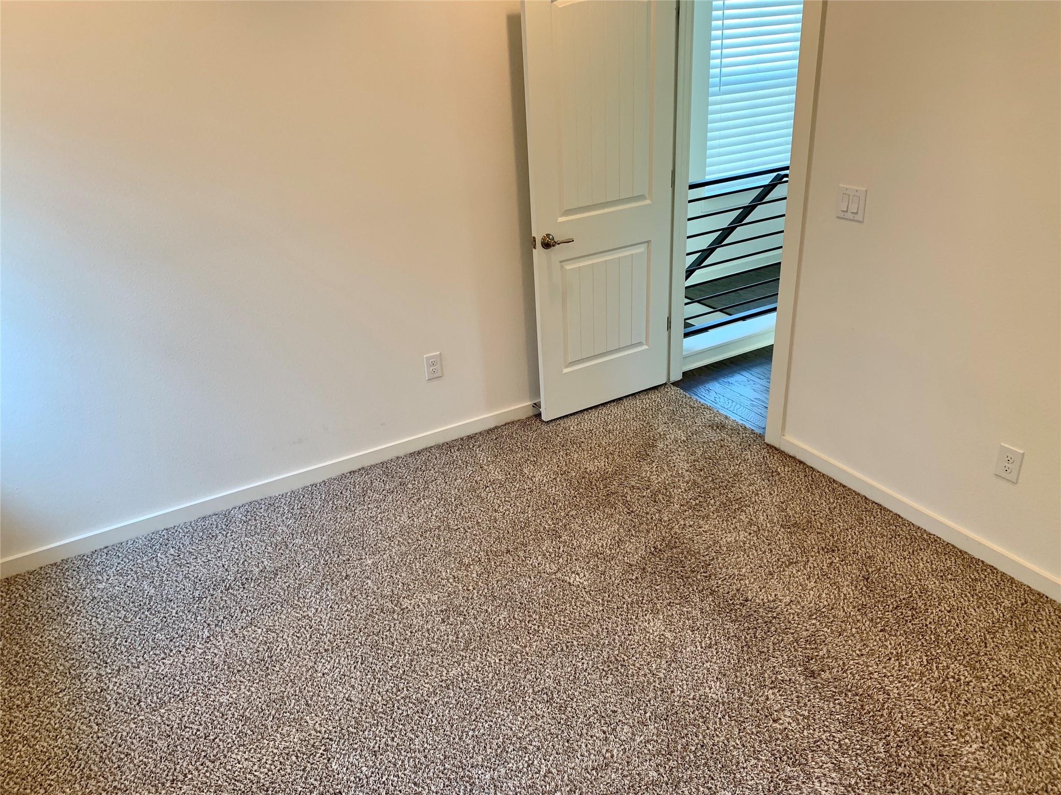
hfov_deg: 67.3
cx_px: 530
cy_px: 398
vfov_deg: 53.1
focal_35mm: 26
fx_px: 797
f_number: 1.8
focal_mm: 4.25
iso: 80
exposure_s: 1/60
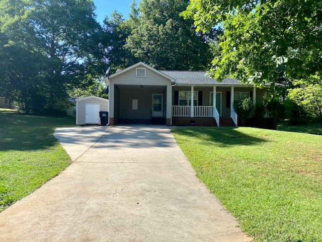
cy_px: 121
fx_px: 242
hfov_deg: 67.3
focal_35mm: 26
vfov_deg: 53.1
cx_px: 161
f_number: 1.8
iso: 32
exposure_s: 1/1287
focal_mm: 4.25
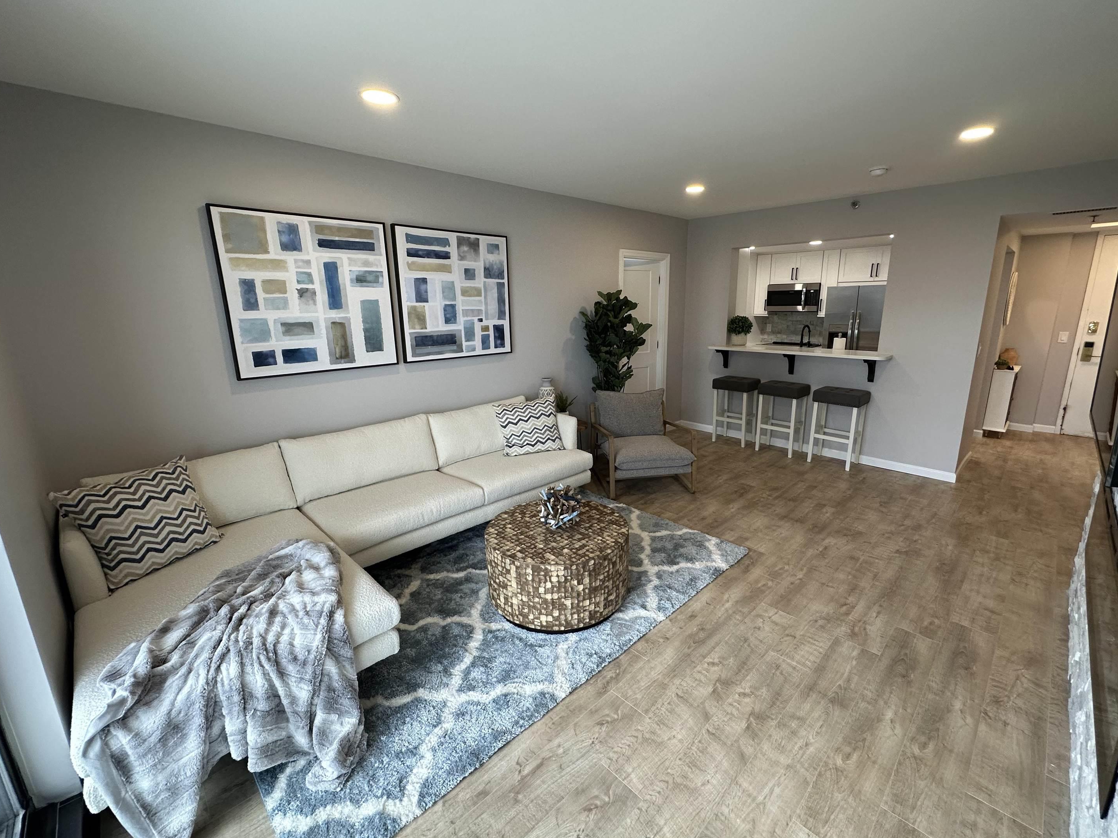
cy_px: 418
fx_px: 484
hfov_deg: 98.1
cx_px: 588
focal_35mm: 15
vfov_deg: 81.7
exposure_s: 1/120
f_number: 2.2
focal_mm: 2.22
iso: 160
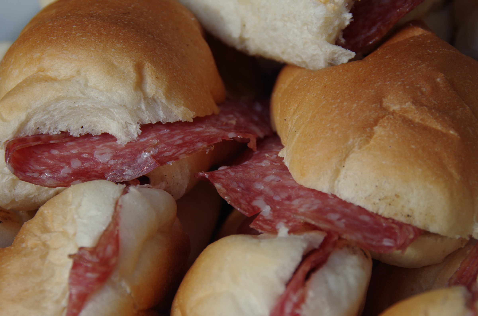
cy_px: 158
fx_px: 1789
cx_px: 239
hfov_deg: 15.2
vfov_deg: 10.1
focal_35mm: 135
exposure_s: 1/160
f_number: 8
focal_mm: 90
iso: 200
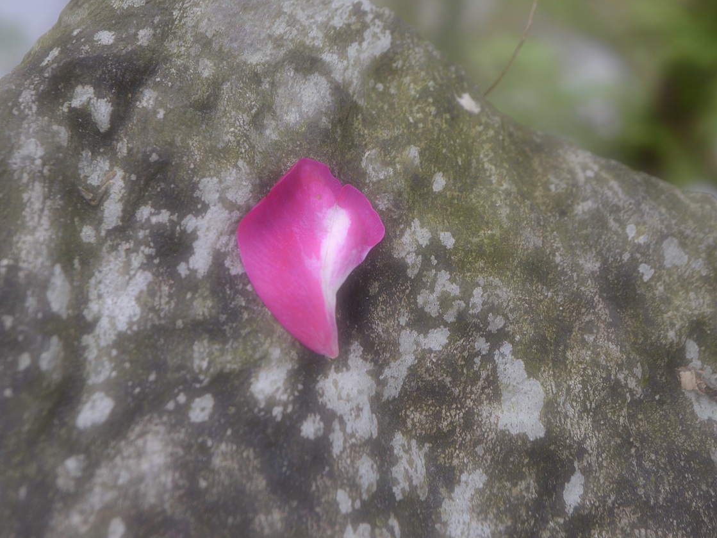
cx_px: 328
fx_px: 1367
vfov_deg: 22.2
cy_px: 273
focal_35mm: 66
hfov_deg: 29.4
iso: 400
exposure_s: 1/60
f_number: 8
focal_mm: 40
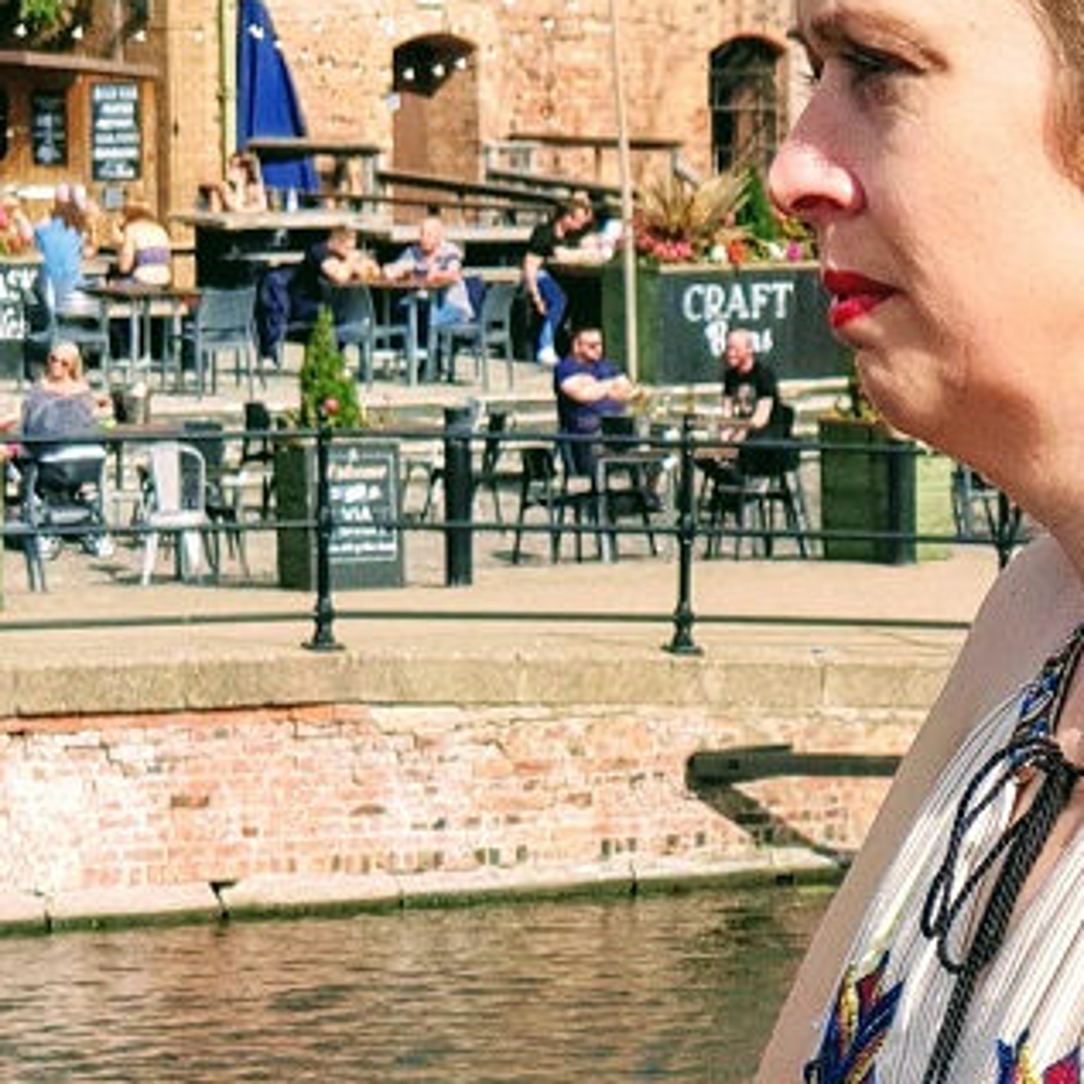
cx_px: 1262
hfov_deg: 9.0
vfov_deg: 9.0
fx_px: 6838
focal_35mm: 193
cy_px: 1311
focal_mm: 6
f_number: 2.4
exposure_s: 1/801
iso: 25
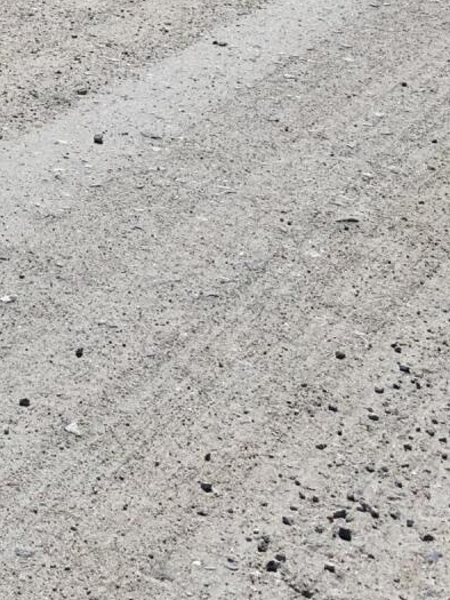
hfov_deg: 13.6
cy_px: -161
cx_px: -315
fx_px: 1715
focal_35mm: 99
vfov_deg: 18.6
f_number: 1.8
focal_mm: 4.25
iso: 25
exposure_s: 1/3788
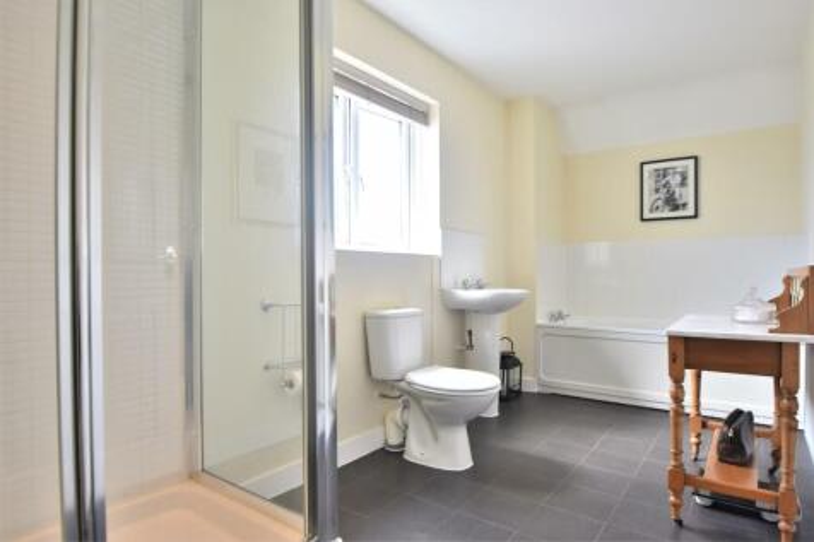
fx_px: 441
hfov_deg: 85.4
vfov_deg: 63.2
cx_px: 407
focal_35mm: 20
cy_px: 271
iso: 450
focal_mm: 13
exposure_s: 1/250
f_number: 3.8
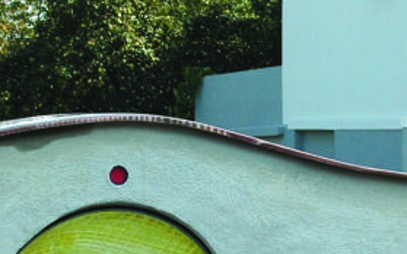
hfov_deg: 13.0
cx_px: 473
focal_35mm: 157
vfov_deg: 8.3
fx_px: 1740
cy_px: 166
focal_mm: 28
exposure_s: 1/250
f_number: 8
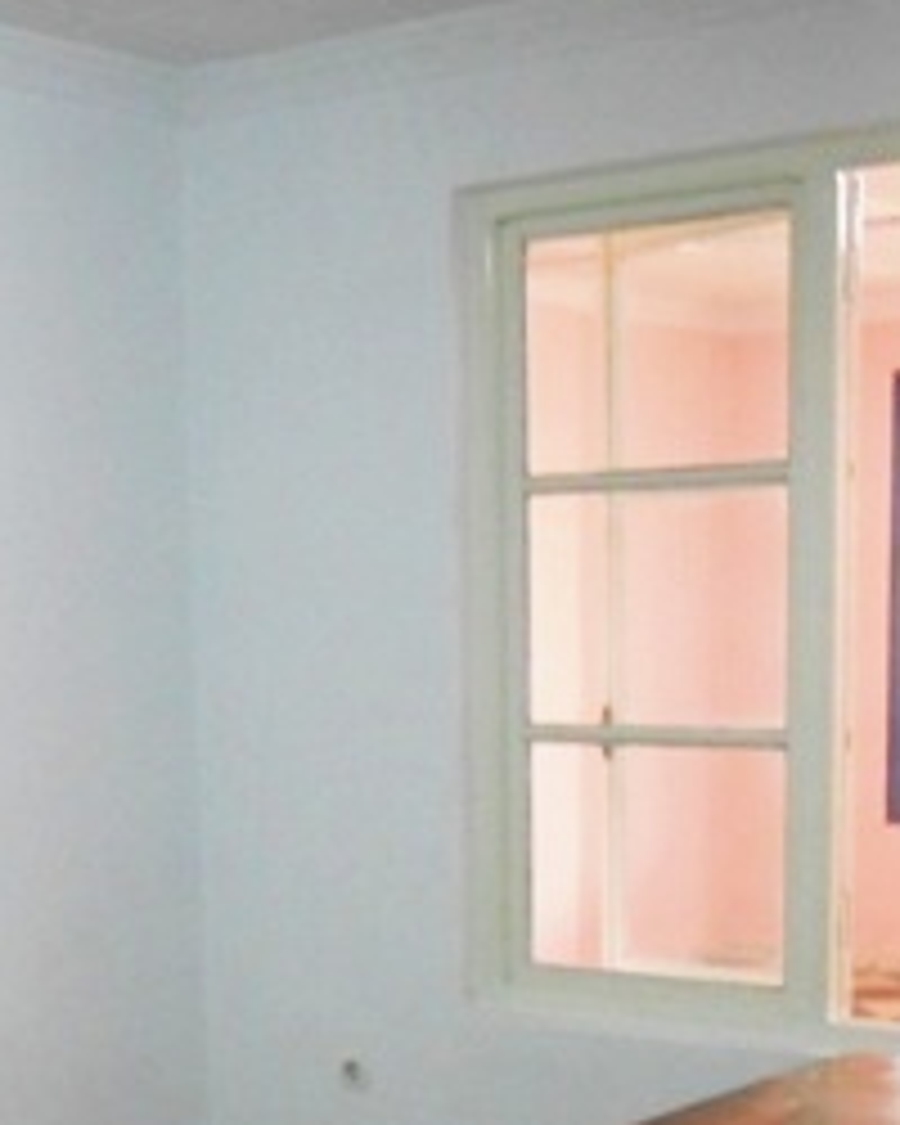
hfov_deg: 23.5
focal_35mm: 65
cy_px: 976
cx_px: 423
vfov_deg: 28.2
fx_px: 2164
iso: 320
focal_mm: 4.6
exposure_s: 1/30
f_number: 3.5
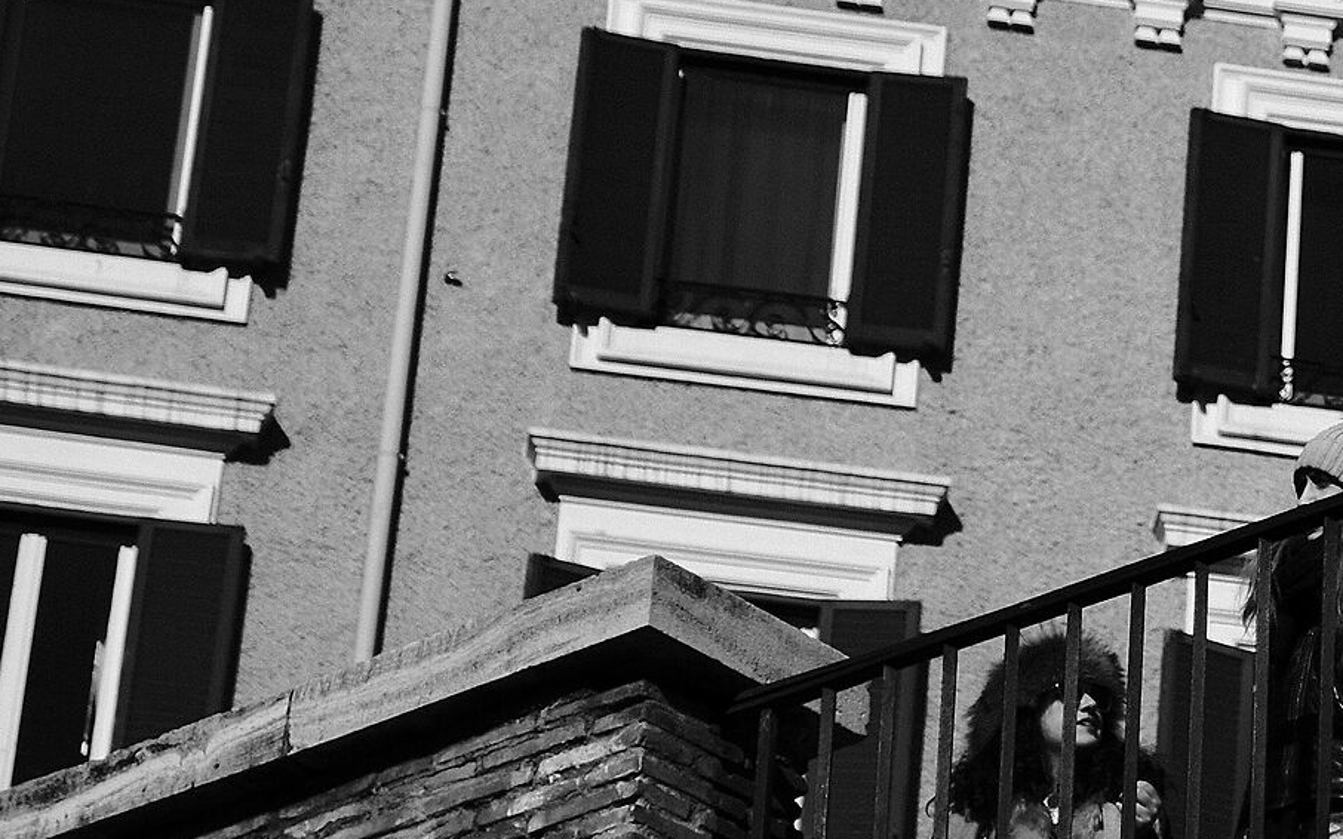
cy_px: 135
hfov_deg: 9.2
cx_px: 1752
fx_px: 8198
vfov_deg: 5.9
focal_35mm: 224
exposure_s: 1/5000
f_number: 2.8
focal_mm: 55
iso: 160
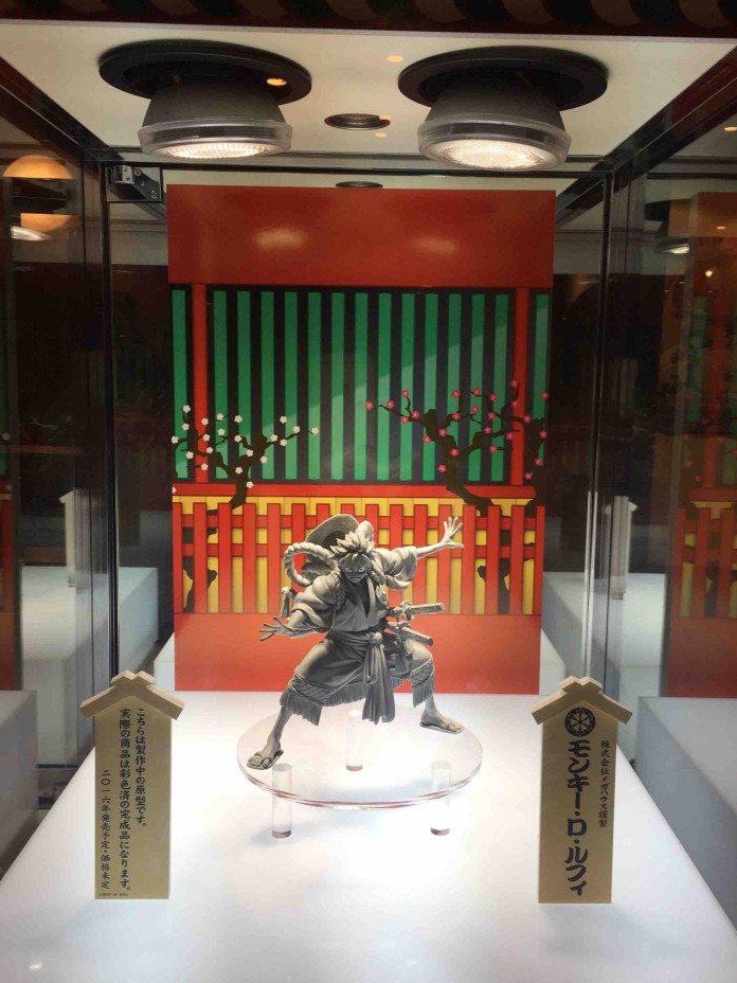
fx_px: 908
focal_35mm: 32
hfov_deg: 44.2
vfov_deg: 56.8
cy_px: 471
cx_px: 379
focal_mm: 4.15
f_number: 2.2
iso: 32
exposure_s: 1/146
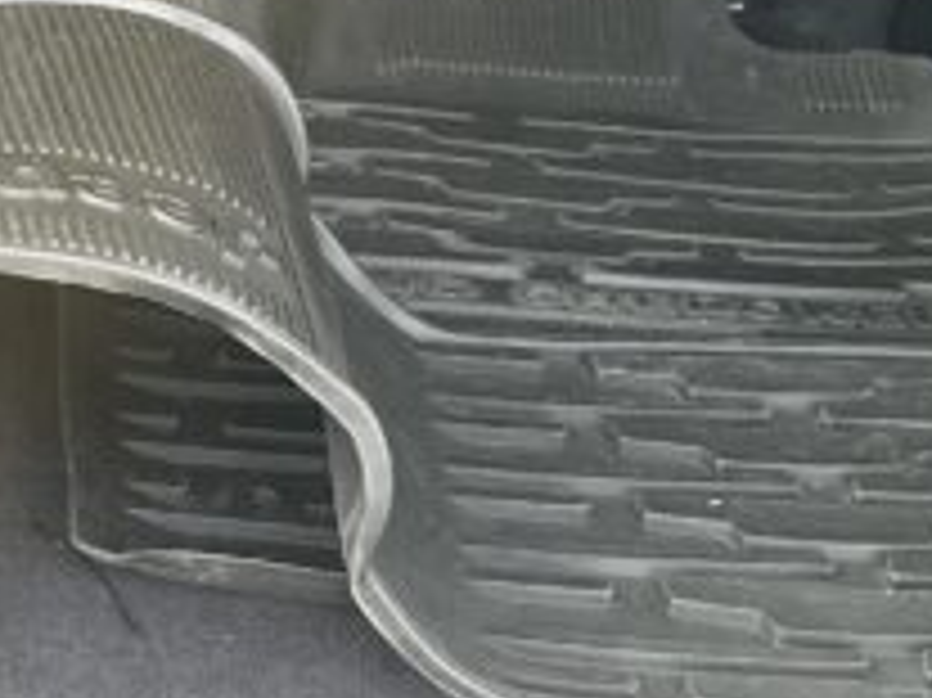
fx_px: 3202
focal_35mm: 119
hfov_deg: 16.3
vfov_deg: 12.2
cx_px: 59
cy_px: -140
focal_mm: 6.86
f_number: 1.78
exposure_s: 1/85
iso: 250
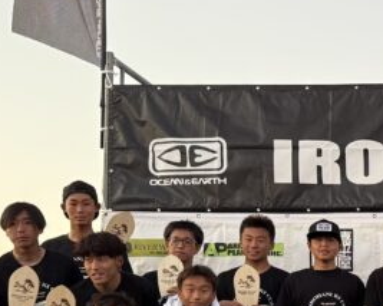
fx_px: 1019
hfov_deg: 18.9
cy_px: 325
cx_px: 564
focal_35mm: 90
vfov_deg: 16.6
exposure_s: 1/93
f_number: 1.78
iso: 200
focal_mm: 6.76
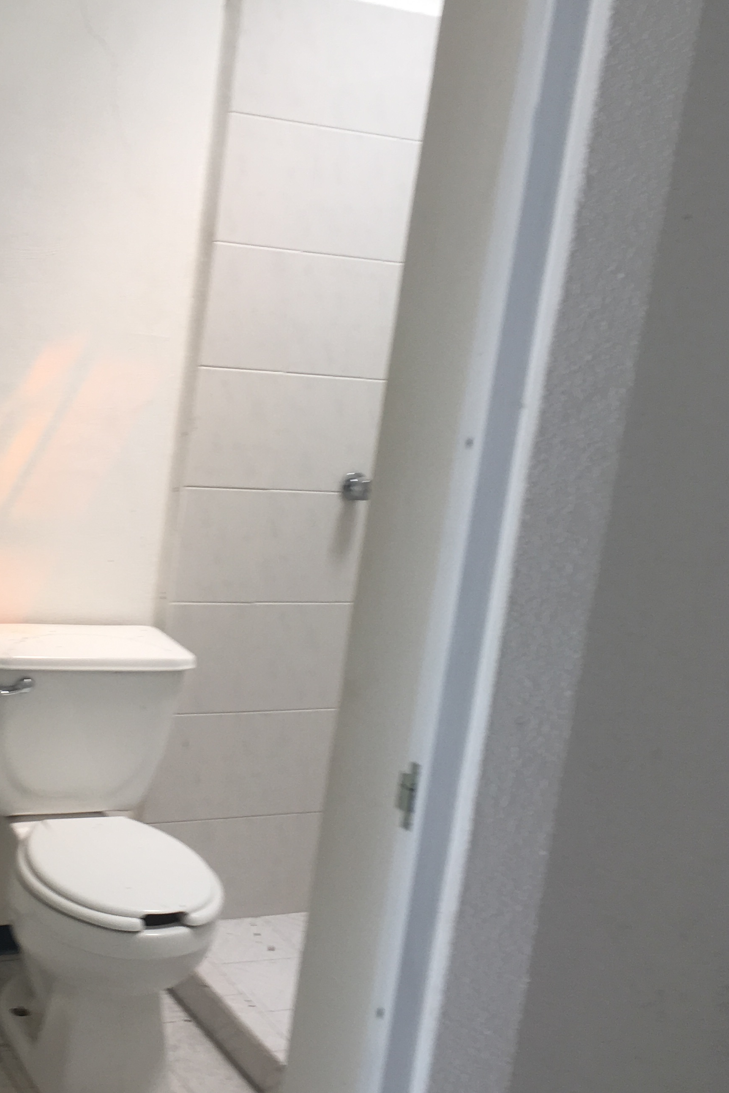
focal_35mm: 47
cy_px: 546
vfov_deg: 41.9
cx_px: 129
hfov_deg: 28.0
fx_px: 1427
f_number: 2.2
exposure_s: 1/60
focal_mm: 4.15
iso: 25
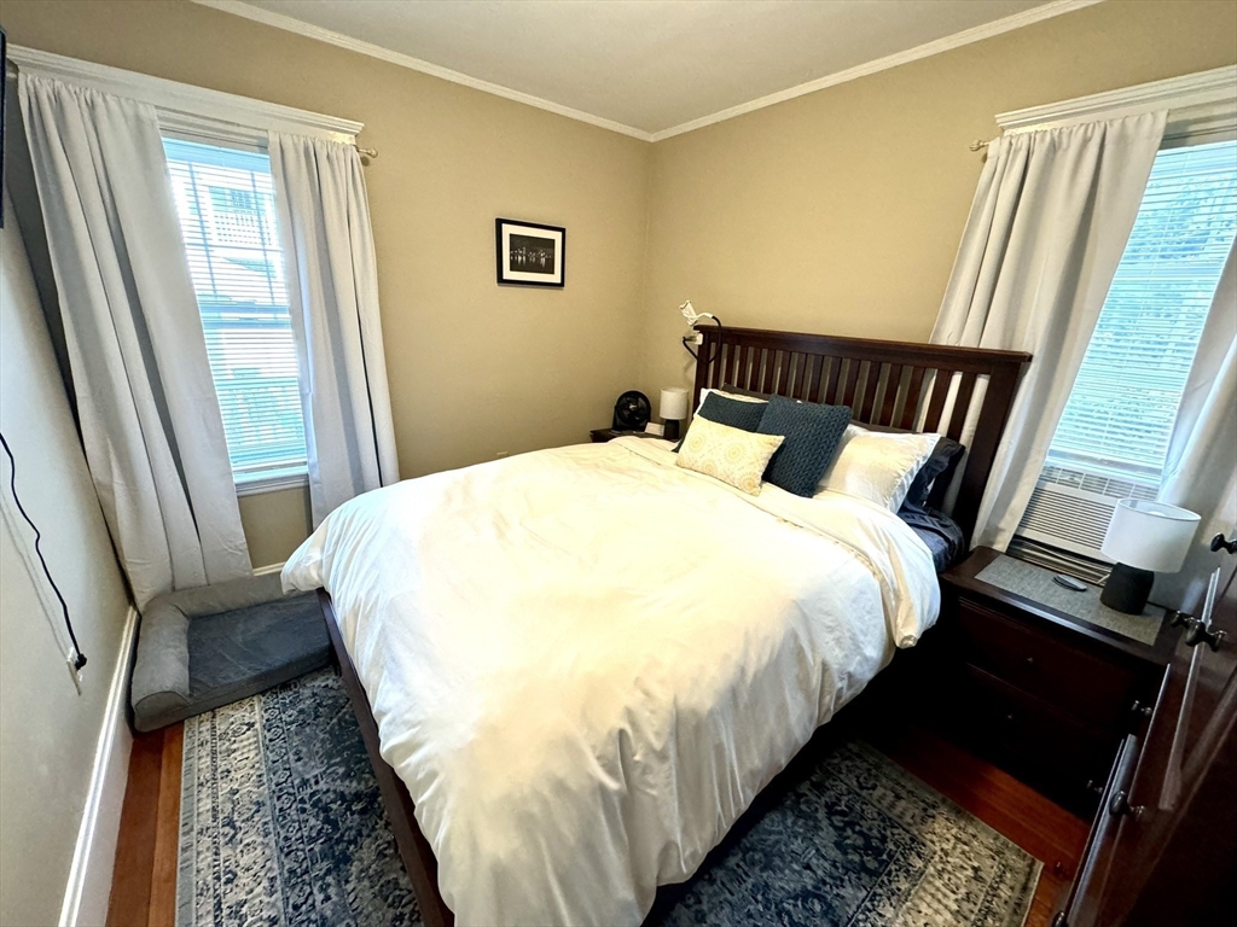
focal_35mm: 14
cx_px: 618
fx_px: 500
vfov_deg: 85.7
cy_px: 464
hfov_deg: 102.1
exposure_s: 1/120
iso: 320
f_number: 2.2
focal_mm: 2.22
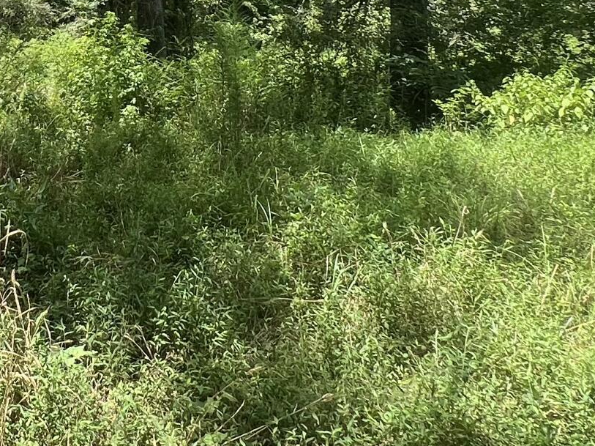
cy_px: -31
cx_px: 62
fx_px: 825
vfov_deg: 27.9
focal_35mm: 48
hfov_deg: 37.2
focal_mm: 1.57
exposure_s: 1/438
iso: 32
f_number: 1.8
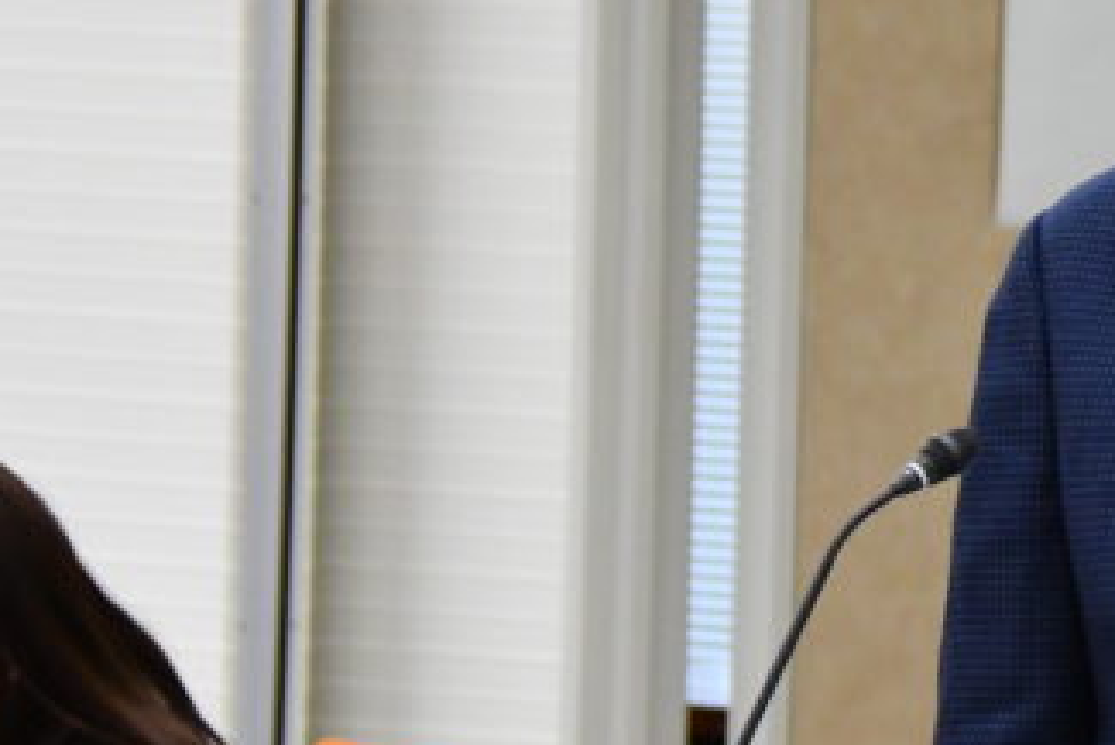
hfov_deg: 4.4
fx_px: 14625
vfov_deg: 2.9
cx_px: 1400
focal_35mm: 472
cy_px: 362
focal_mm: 100
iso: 3200
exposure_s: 1/200
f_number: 5.6
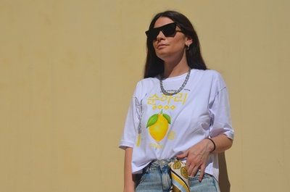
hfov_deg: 29.9
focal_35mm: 68
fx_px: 543
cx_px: 145
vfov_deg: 20.1
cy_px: 96
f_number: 10
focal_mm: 45
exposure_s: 1/400
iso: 100
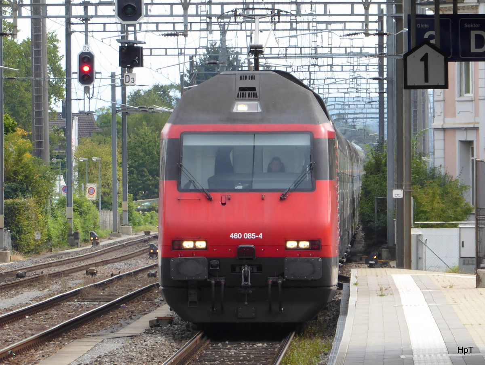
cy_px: 182
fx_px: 5415
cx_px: 242
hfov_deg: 5.1
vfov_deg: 3.9
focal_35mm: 386
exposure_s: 1/100
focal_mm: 62.1
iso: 80
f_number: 6
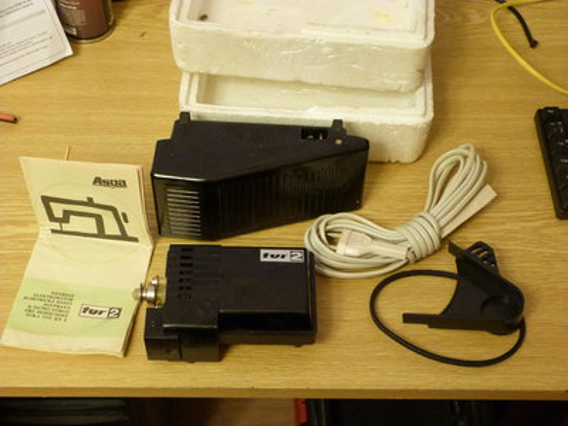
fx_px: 870
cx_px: 284
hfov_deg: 36.2
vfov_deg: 27.5
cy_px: 213
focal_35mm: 53
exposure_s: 1/10
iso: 400
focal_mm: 9.4
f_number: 3.2
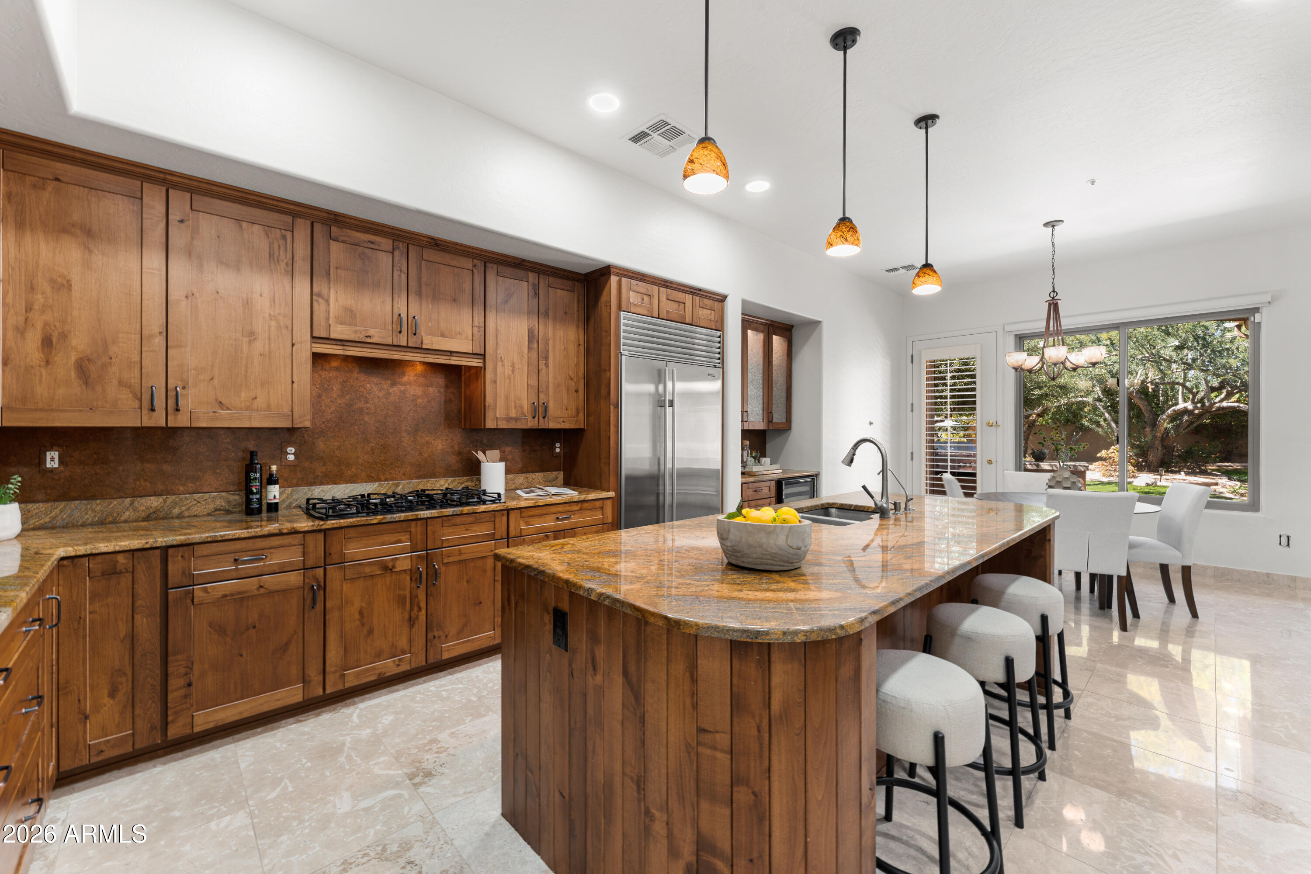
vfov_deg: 81.2
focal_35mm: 14
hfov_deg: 104.3
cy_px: 437
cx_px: 656
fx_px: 510
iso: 50
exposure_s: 2
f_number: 8
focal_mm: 14
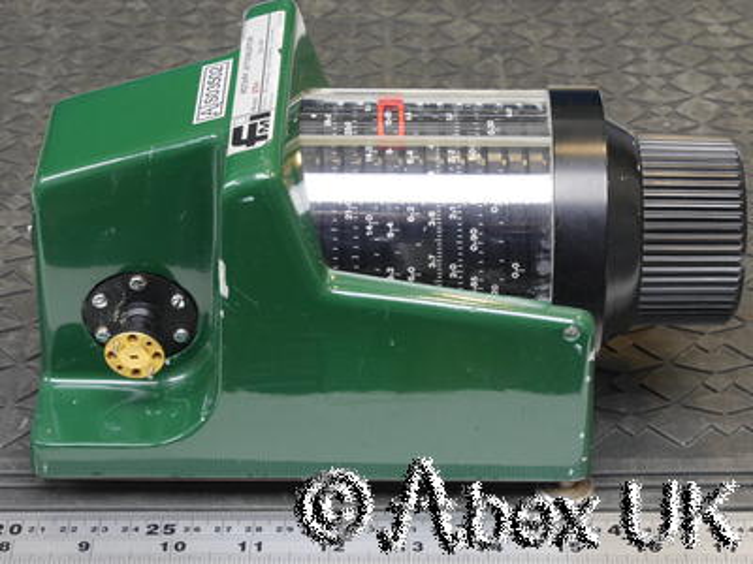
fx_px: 2001
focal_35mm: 92
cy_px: 282
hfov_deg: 21.3
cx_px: 376
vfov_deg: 16.1
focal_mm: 46
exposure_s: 1/5
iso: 400
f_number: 11
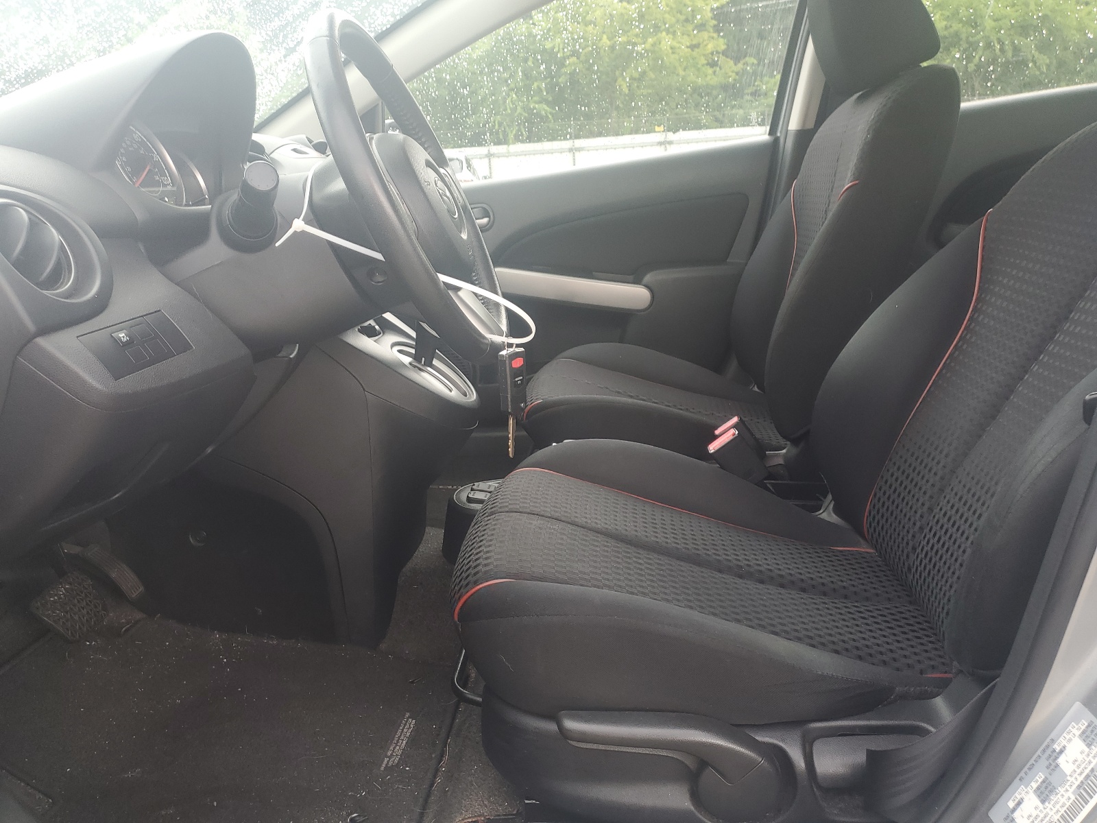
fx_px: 824
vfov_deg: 53.1
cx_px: 548
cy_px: 412
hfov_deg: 67.3
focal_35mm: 26
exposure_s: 1/60.2
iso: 53
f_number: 1.5
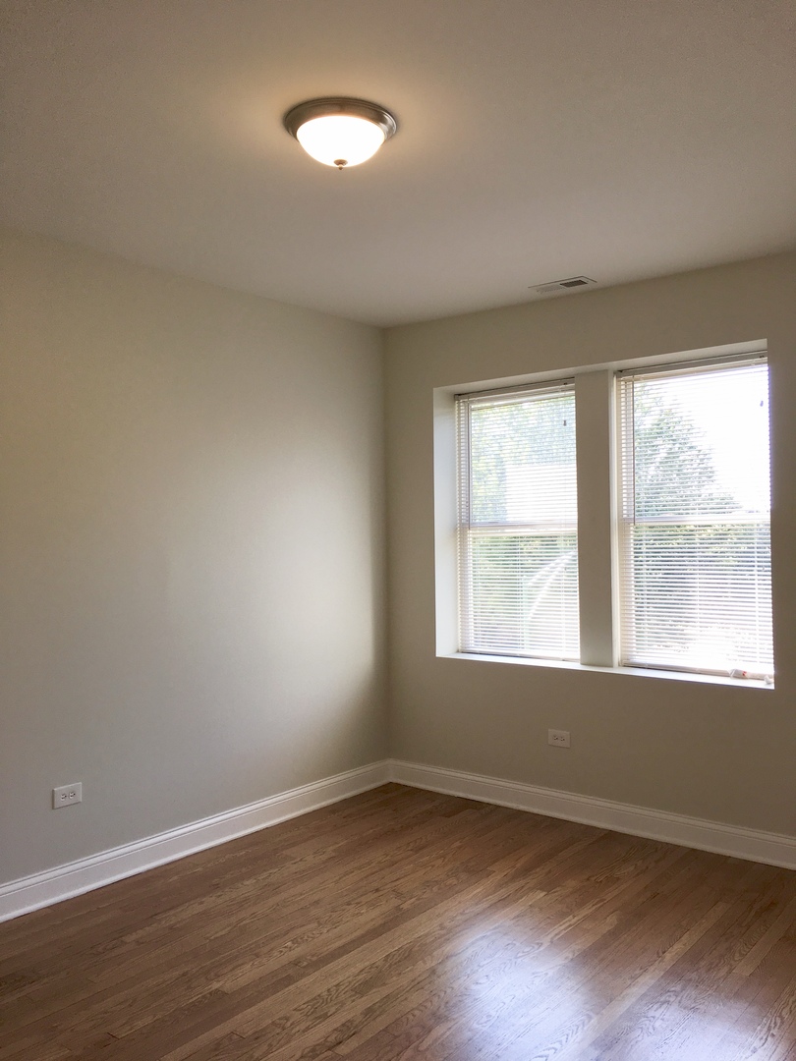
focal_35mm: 29
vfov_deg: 61.7
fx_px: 889
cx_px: 398
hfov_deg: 48.2
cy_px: 530
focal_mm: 4.15
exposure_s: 1/120
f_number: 2.2
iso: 25
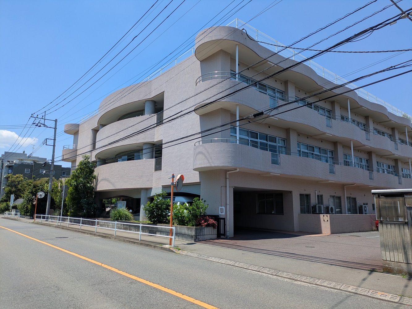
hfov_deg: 69.4
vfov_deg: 54.9
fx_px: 298
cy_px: 154
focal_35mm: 25
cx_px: 206
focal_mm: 5.43
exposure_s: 1/1513
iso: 39
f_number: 1.89
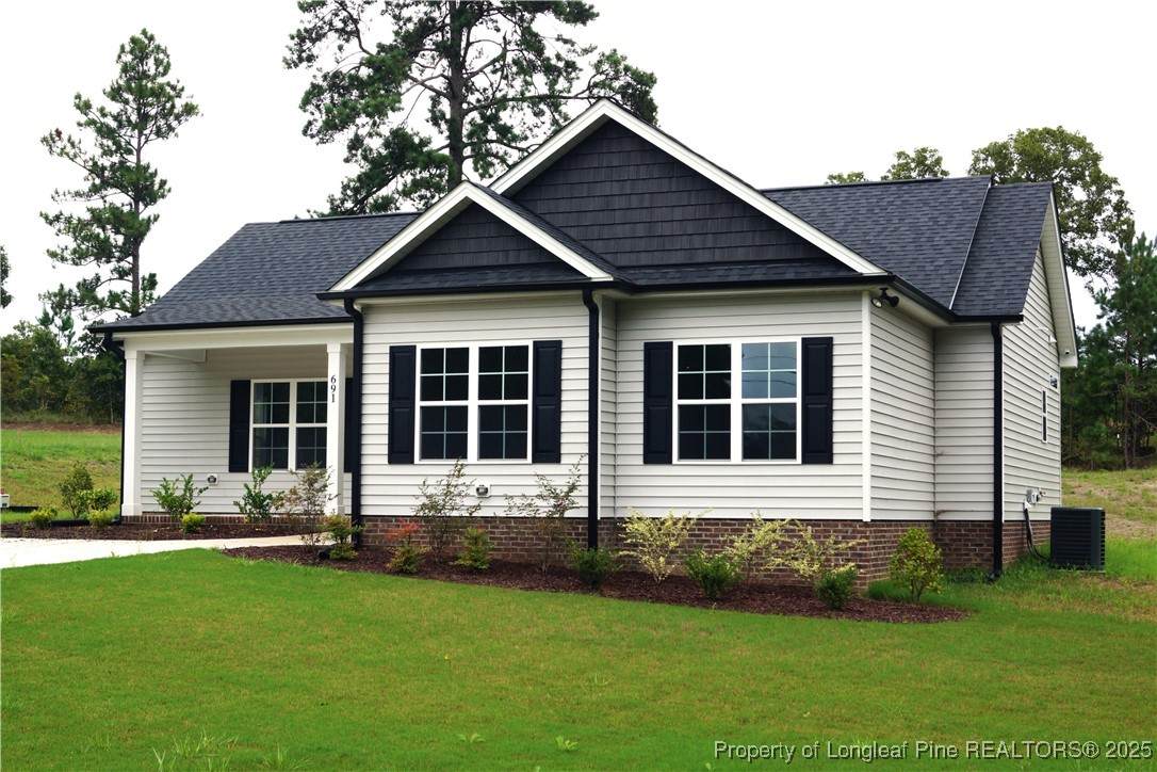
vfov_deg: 25.8
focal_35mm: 52
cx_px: 578
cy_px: 386
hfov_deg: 37.9
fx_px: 1687
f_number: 13
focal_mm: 35
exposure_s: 1/100
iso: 100
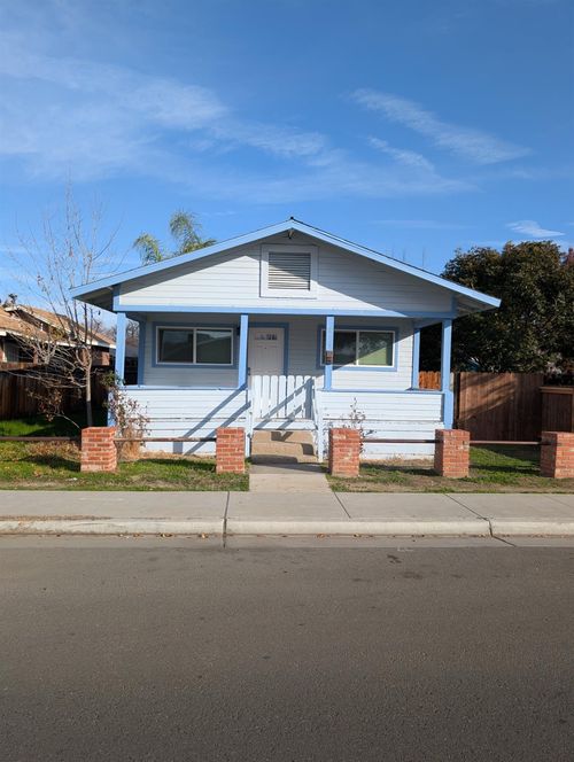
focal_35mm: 24
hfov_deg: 56.9
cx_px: 287
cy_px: 381
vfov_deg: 71.5
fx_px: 529
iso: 22
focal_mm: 6.9
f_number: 1.68
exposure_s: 1/934
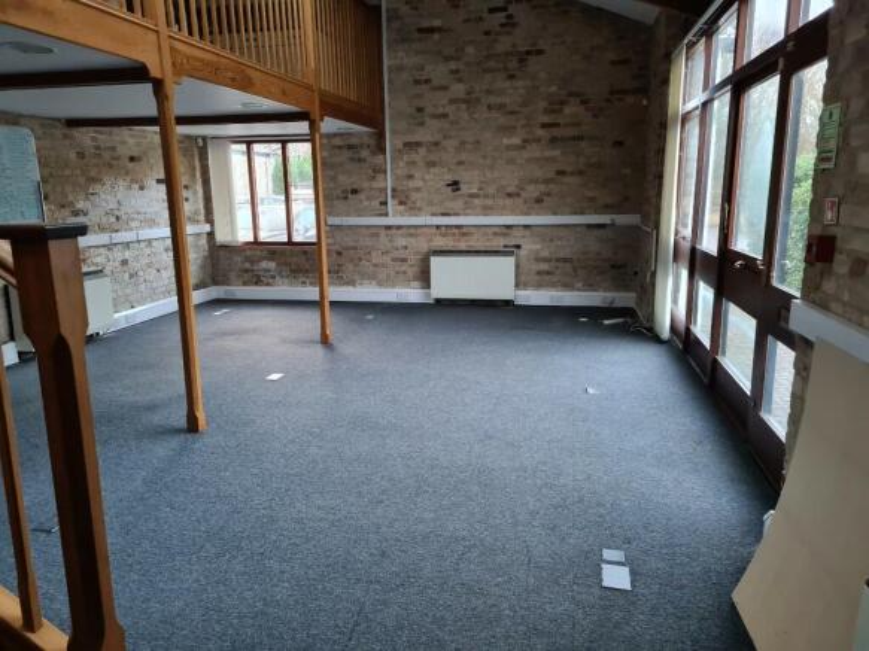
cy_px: 326
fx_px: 653
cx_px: 434
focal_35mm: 26
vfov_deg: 53.0
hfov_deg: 67.3
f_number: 1.8
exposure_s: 1/50
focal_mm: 5.4
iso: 800
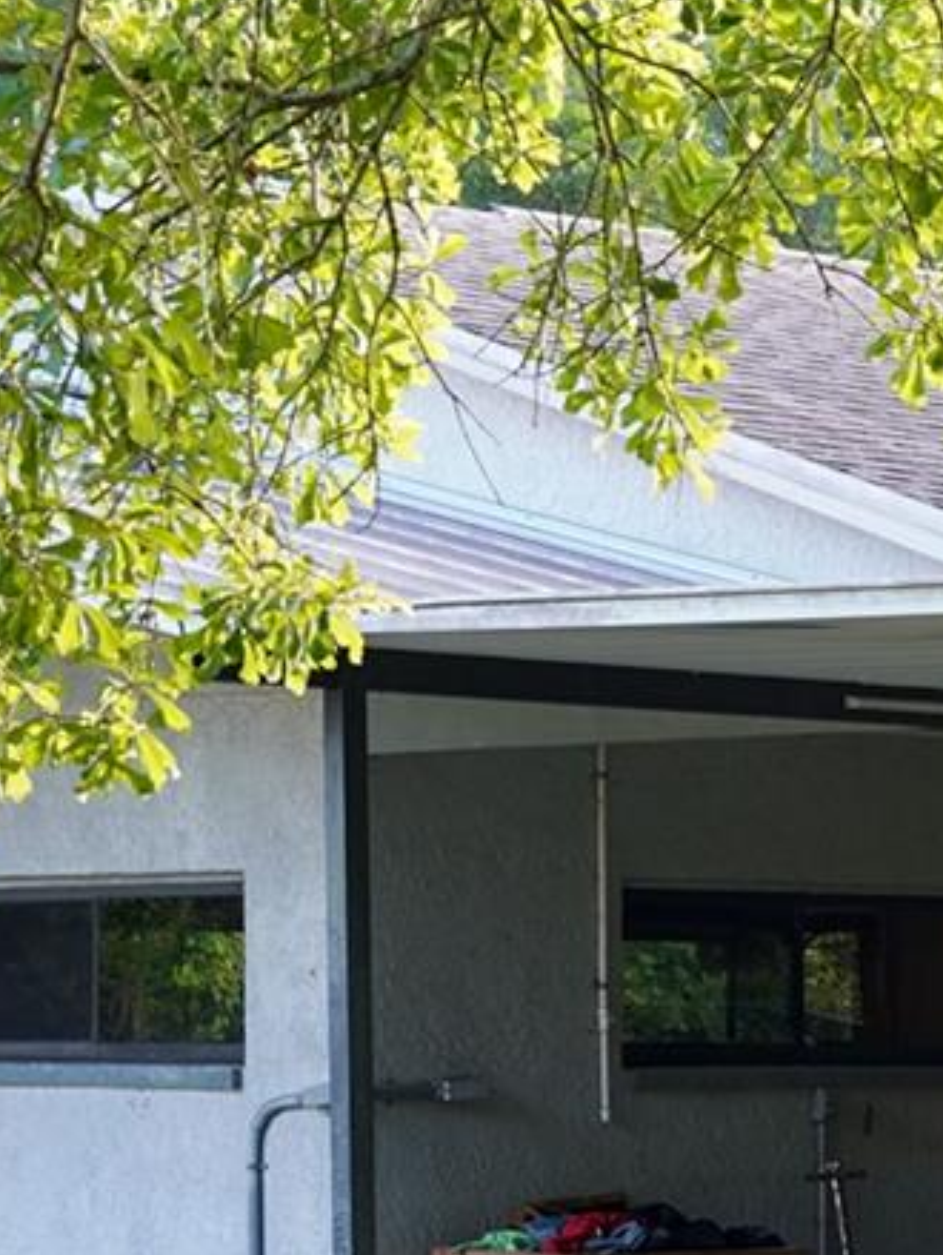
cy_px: 1115
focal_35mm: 147
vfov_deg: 13.3
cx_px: 1160
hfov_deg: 9.9
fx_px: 5332
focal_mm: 42
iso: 640
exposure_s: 1/160
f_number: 4
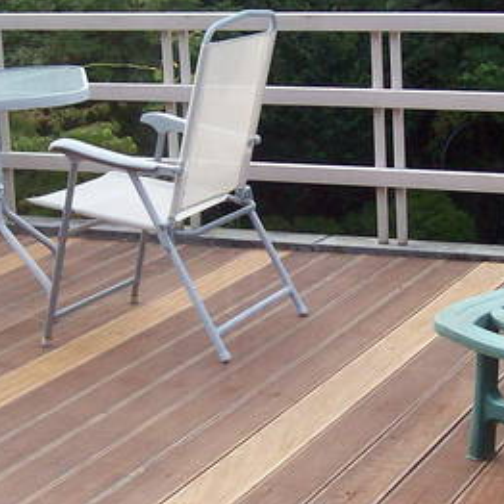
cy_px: 198
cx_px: 317
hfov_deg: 18.1
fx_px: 1581
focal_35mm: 96
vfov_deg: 18.1
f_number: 2.7
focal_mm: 6
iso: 80
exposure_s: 1/379
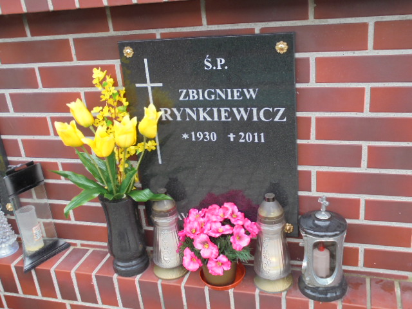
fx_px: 452
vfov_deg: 37.7
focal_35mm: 38
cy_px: 154
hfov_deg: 49.0
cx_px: 206
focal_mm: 6.9
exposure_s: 1/60
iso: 100
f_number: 4.2
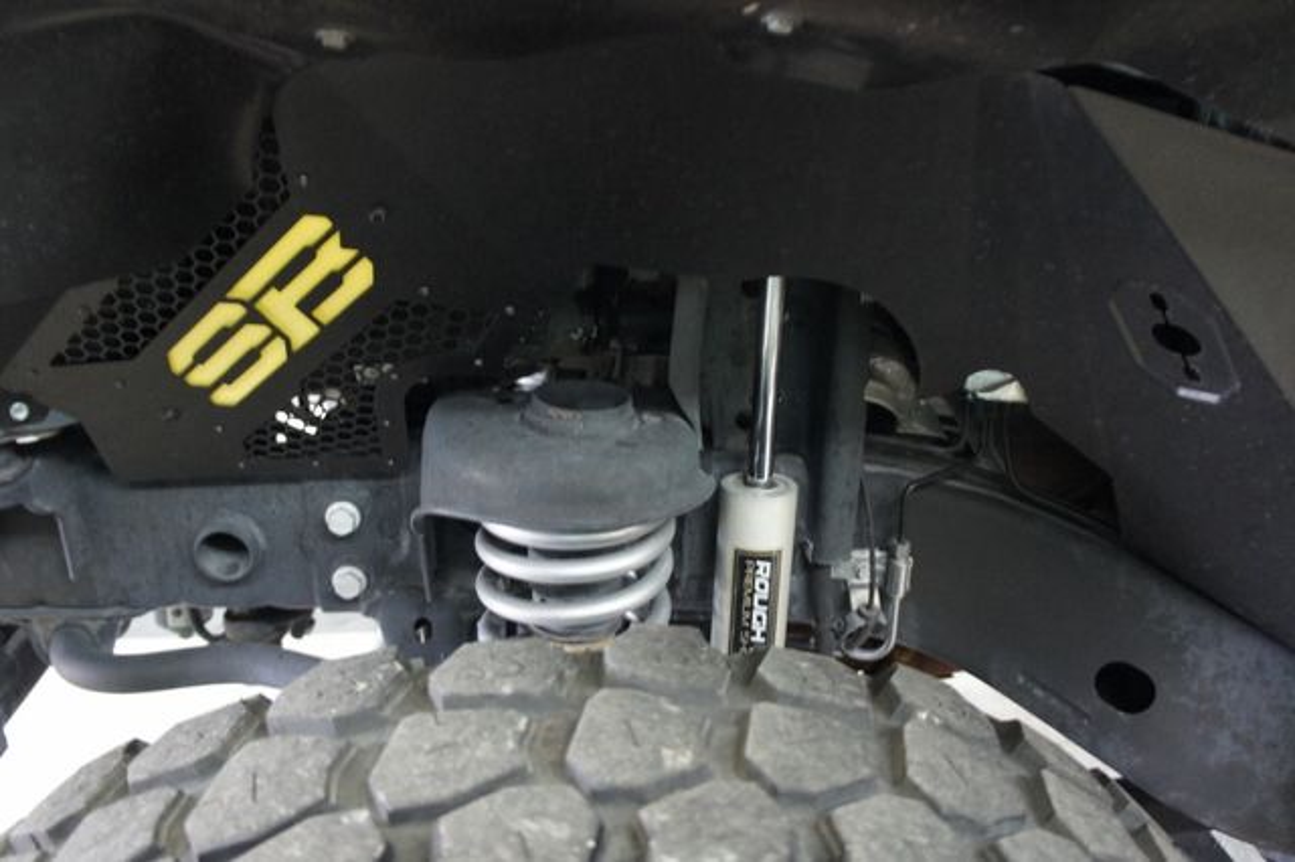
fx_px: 971
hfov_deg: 67.4
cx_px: 648
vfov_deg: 47.9
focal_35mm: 27
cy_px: 431
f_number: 3.5
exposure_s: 1/20
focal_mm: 18
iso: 1600
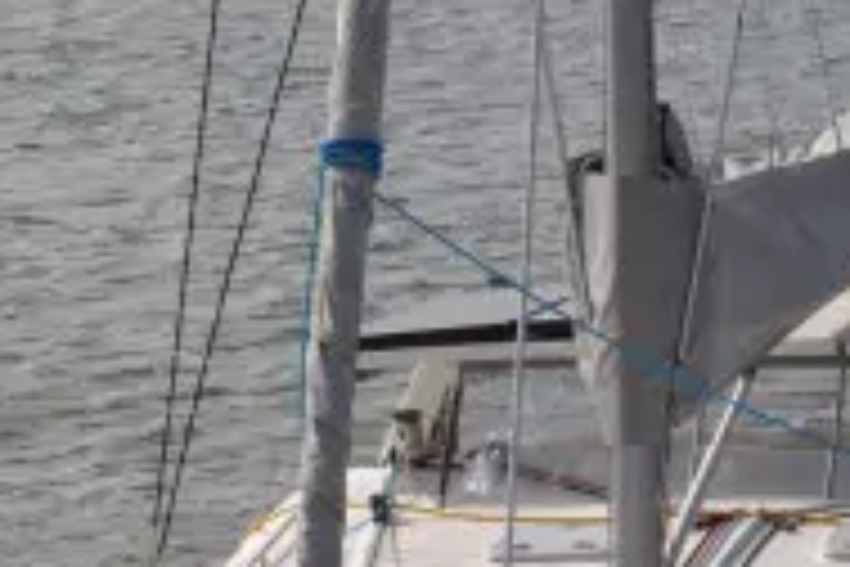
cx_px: 877
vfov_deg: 4.9
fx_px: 6580
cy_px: 916
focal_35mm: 279
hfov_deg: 7.4
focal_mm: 55
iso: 200
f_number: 10
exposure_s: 1/400
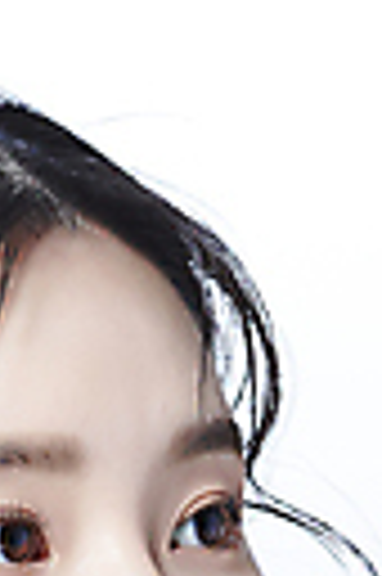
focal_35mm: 328
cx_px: -169
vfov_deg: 6.3
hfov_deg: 4.2
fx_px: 5234
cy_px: 657
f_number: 13
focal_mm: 105
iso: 64
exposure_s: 1/125
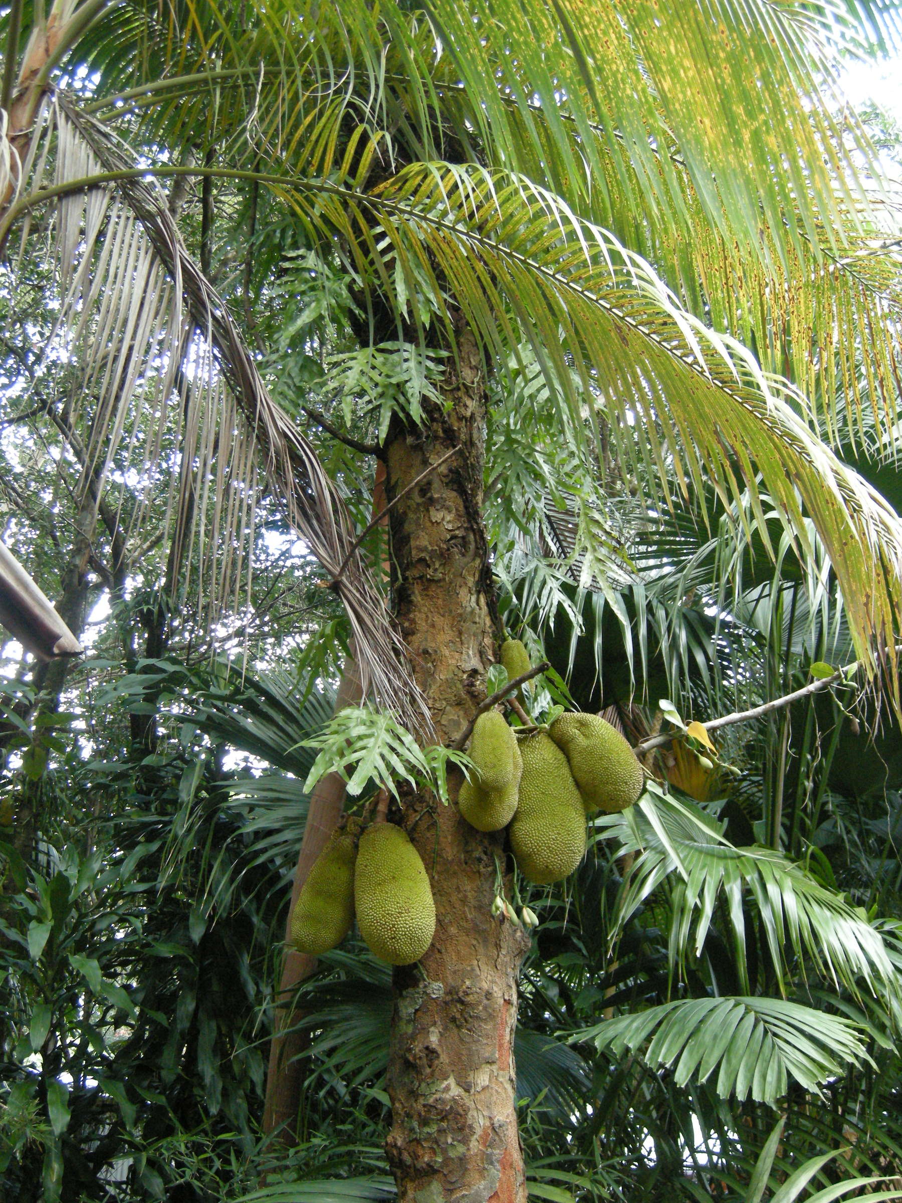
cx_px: 451
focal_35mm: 35
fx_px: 1216
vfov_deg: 52.6
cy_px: 602
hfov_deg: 40.7
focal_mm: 7.5
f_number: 2.7
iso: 323
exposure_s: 1/52
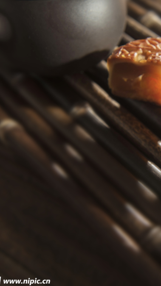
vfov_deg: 30.2
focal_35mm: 70
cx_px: 178
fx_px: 532
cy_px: 144
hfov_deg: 16.7
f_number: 5
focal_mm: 44
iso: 100
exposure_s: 1/125
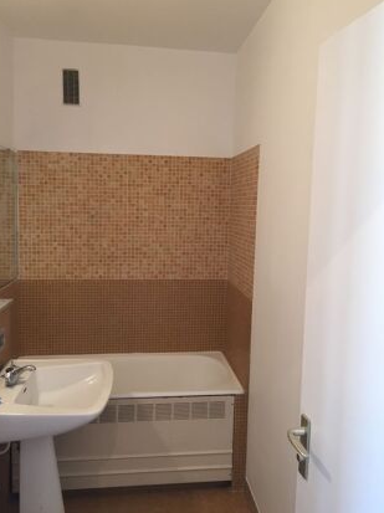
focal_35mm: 30
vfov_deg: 60.0
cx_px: 188
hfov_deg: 46.7
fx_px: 444
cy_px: 252
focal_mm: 4.15
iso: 125
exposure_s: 1/33
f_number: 2.2
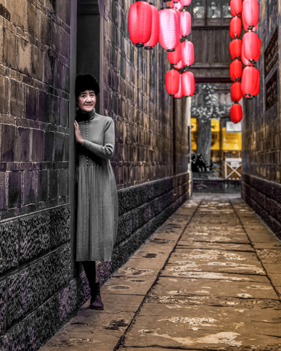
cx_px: 96
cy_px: 68
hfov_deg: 18.2
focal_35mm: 84
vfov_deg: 22.4
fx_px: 873
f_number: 4
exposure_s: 1/20
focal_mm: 48
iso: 100
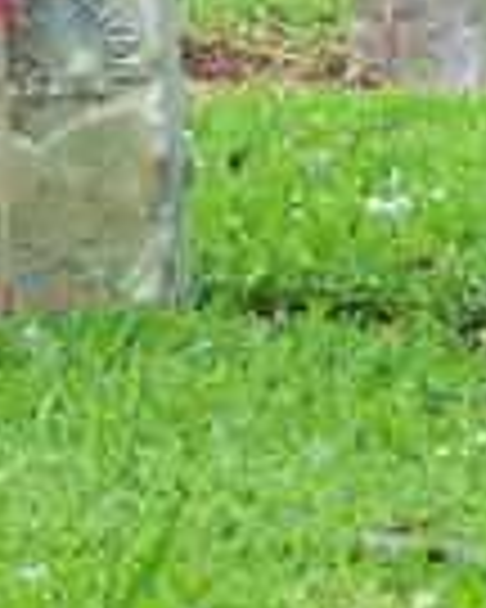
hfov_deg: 2.4
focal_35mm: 642
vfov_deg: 3.0
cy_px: -302
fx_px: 11543
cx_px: -4
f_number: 3.2
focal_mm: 23.1
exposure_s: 1/320
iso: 80
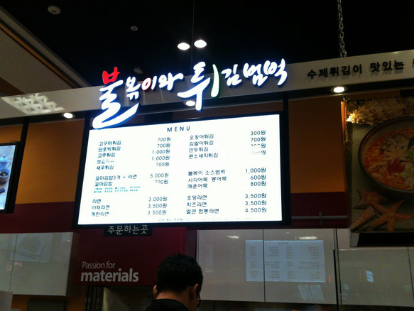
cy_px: 156
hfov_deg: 51.3
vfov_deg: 39.7
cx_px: 202
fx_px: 431
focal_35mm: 36
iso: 160
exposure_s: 1/100
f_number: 2.8
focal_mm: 3.85
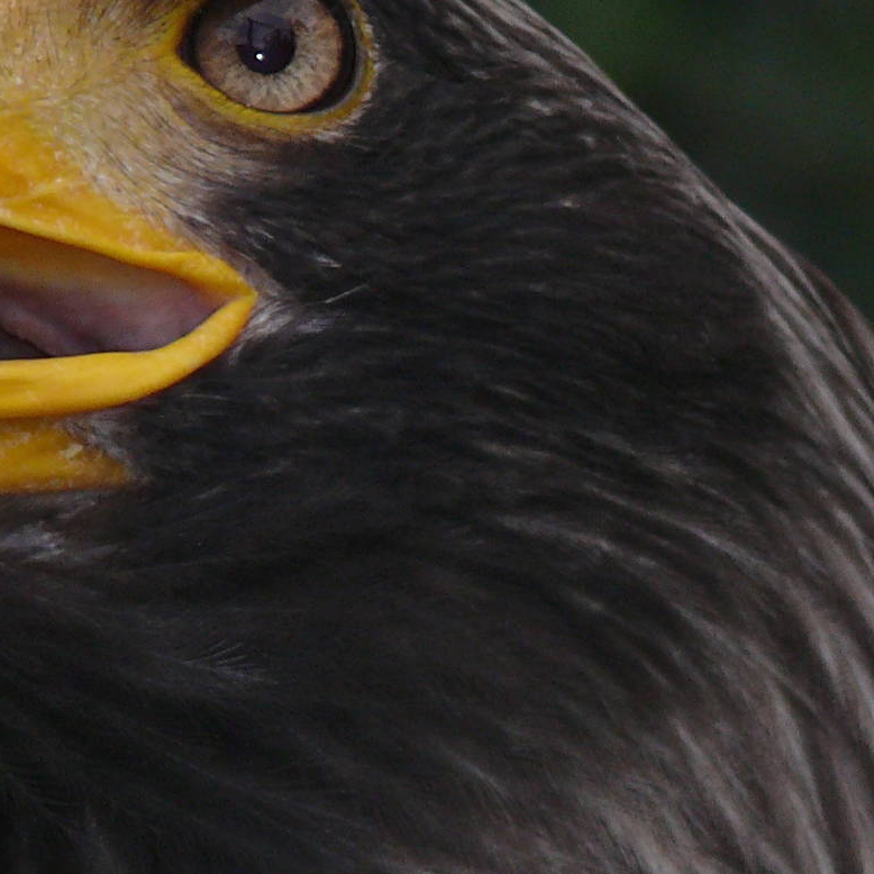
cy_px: 315
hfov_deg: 2.8
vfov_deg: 2.8
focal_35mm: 616
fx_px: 17596
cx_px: 164
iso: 100
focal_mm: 71.8
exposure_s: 1/250
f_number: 3.6
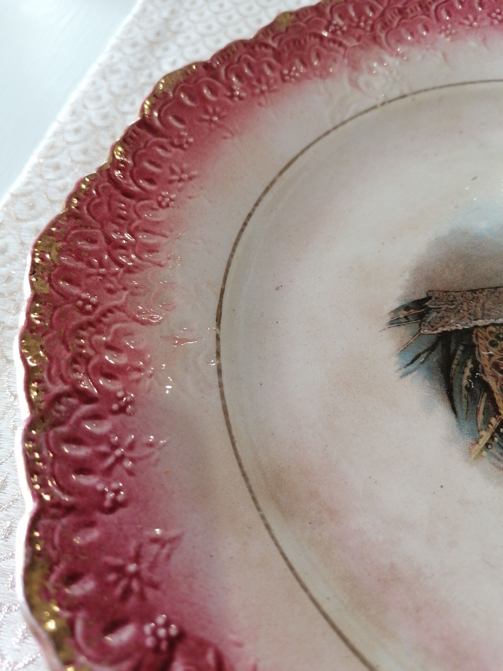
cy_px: 336
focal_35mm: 27
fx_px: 523
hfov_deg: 51.4
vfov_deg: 65.3
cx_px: 252
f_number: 1.8
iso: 160
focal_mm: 4.75
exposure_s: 1/33.3
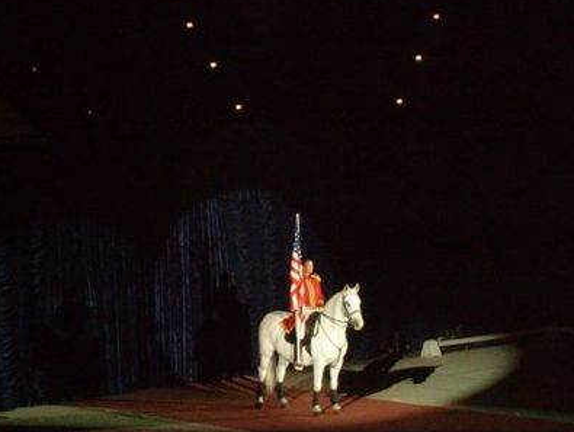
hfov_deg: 13.8
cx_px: 288
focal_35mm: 143
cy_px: 271
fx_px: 2373
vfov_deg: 10.4
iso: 400
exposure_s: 1/90
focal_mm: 17.4
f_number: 4.9
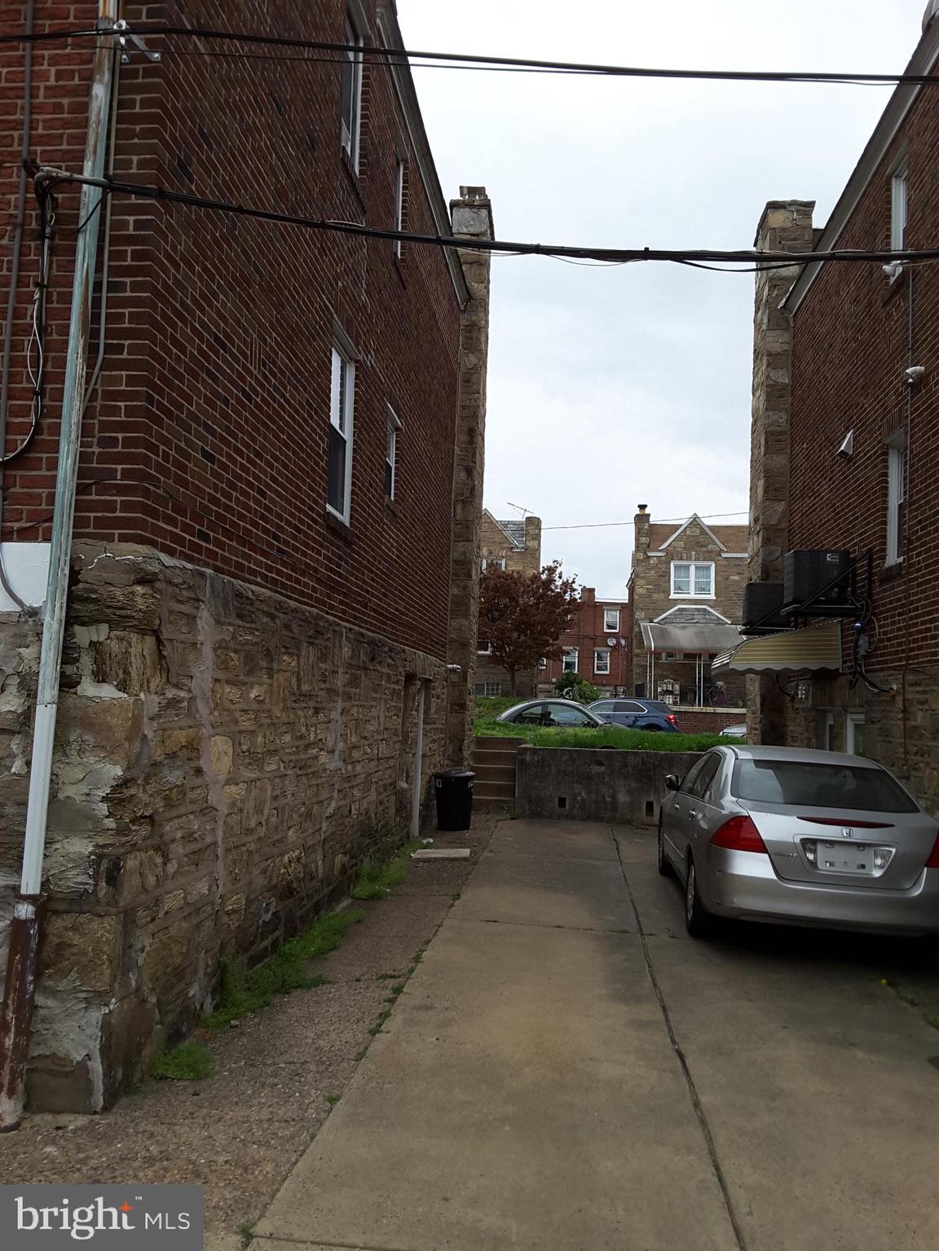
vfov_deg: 58.4
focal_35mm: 31
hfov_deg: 45.4
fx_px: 1121
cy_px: 626
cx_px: 470
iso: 40
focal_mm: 2.9
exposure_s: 1/746
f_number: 1.9
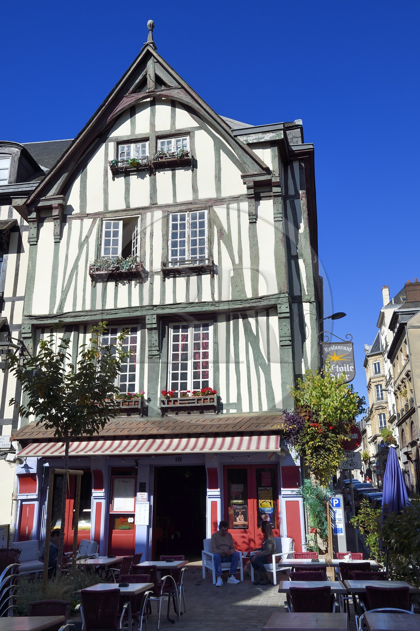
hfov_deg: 41.1
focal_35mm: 32
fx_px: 561
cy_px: 316
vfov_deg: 58.7
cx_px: 210
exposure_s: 1/250
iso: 200
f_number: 16
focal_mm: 32
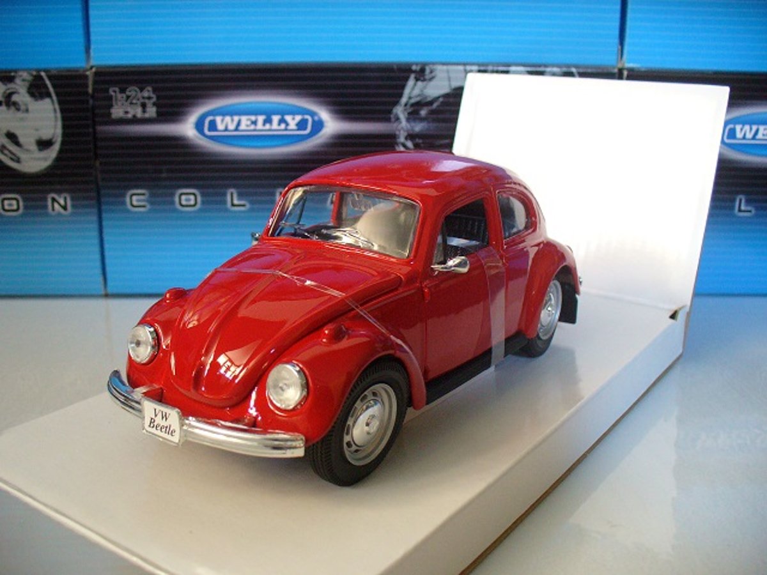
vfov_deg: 38.7
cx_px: 384
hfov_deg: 50.1
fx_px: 820
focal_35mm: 37
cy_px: 288
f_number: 2.8
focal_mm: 6.1
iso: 200
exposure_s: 1/25
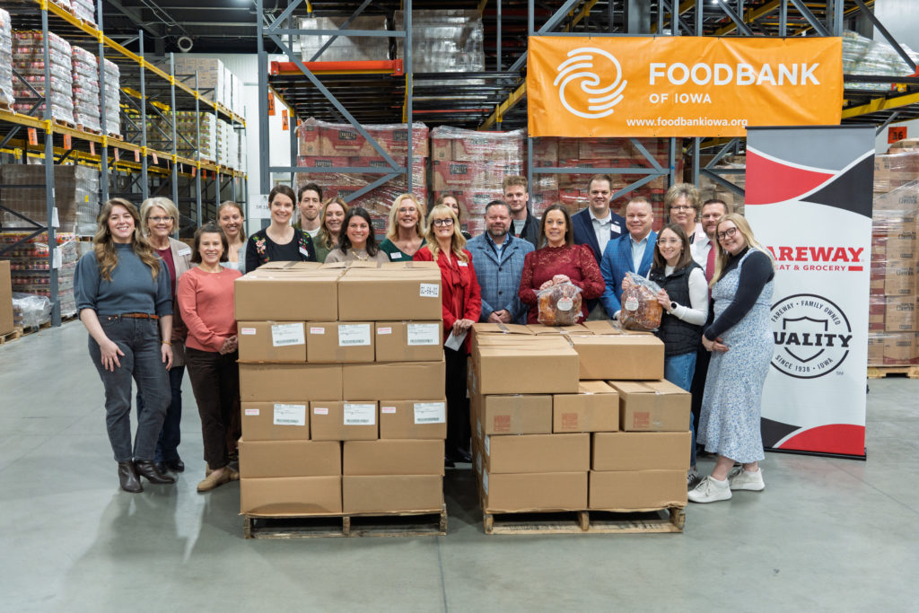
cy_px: 306
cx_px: 460
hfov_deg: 54.4
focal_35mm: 35
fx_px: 894
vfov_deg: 37.9
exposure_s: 1/50
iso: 800
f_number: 3.2
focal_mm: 35
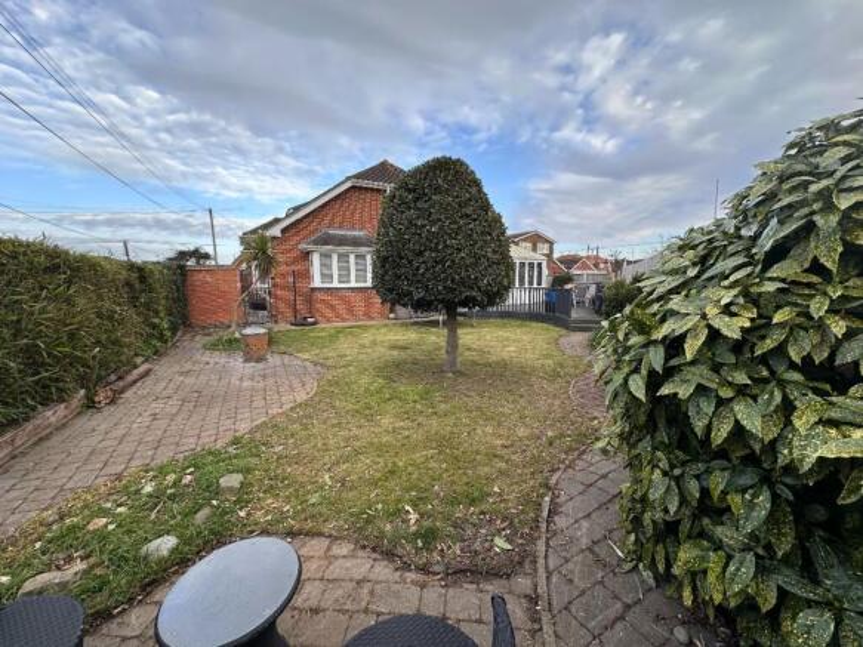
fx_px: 349
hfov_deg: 102.1
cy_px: 324
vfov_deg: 85.7
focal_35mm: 14
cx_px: 432
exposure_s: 1/214
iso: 40
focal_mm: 2.22
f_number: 2.2
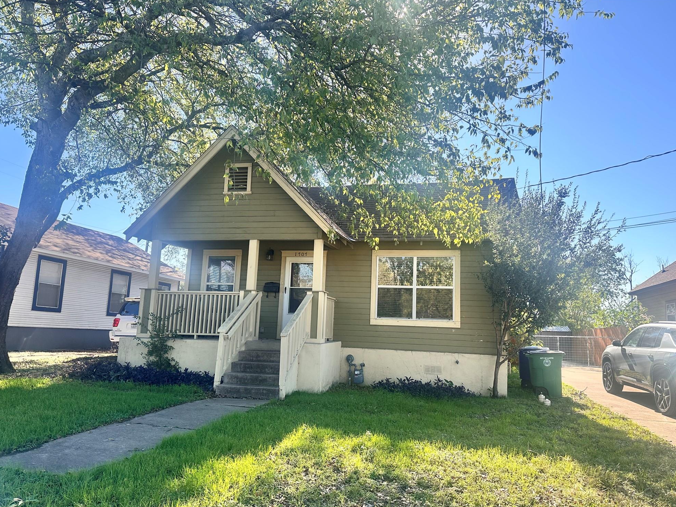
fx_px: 488
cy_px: 261
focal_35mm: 25
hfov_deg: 69.4
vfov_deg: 54.9
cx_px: 345
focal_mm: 6.86
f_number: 1.78
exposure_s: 1/1374
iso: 80
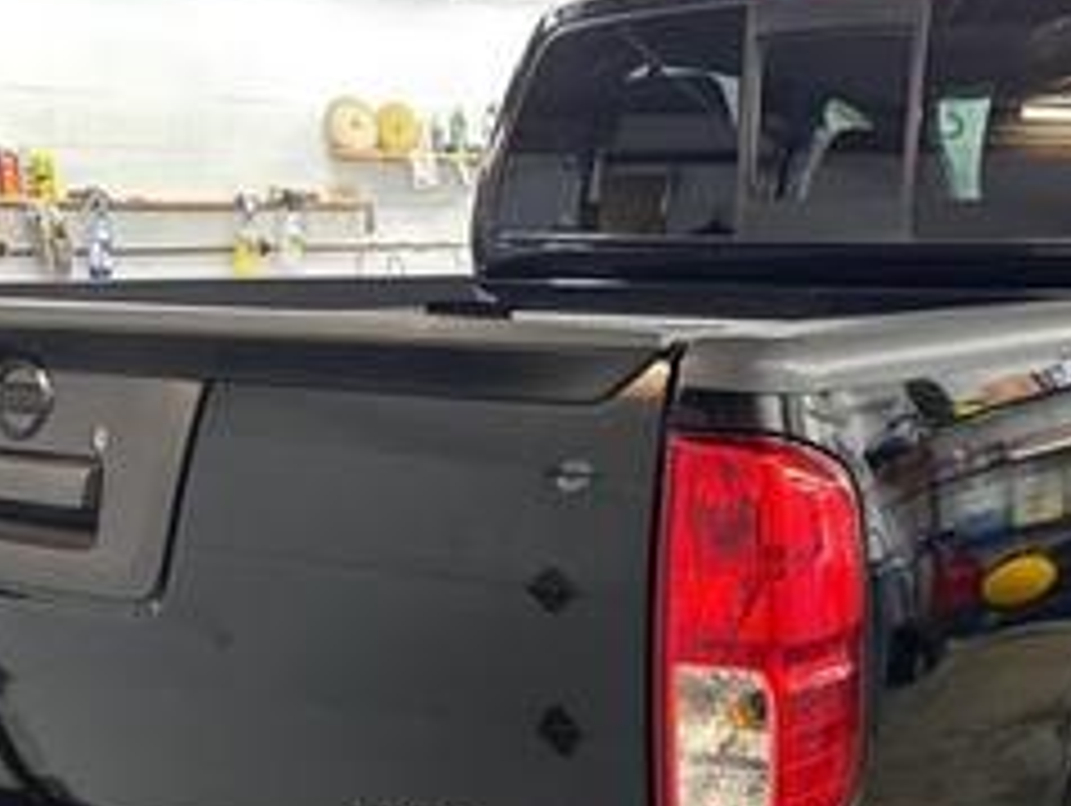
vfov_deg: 25.8
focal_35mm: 55
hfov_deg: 34.6
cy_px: 711
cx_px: 720
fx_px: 1703
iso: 320
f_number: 1.6
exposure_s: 1/60
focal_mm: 5.96
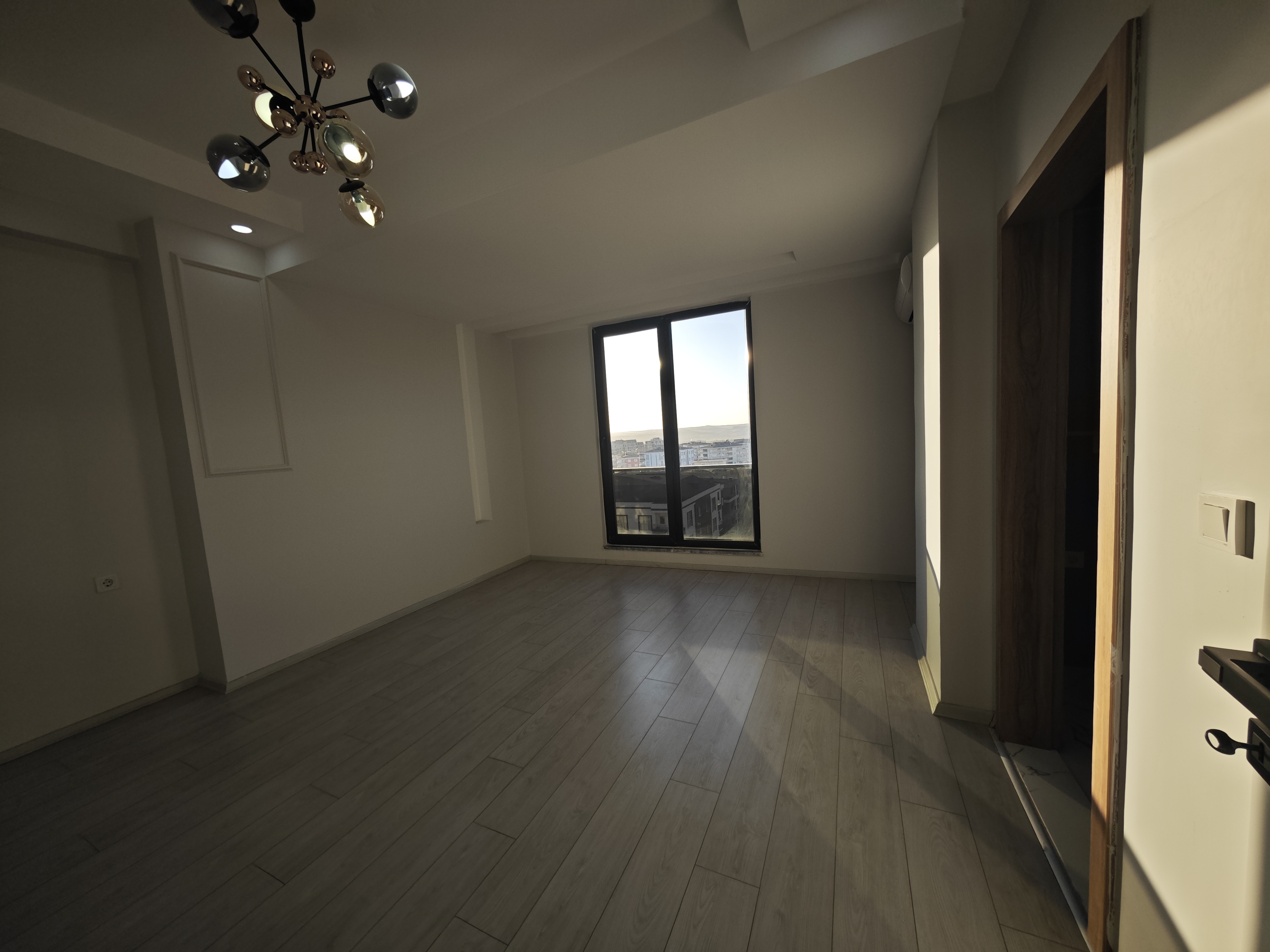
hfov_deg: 110.5
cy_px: 476
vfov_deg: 94.5
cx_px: 635
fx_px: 440
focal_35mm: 12
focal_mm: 2.03
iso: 200
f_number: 1.8
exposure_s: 1/1105
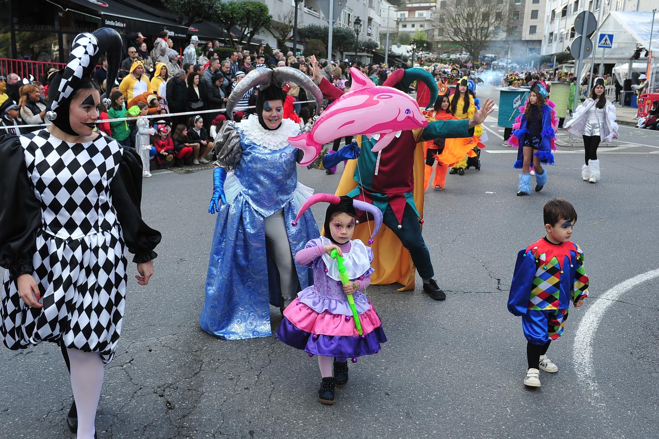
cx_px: 330
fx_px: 640
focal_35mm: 35
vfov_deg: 37.8
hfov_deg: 54.5
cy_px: 220
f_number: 5.6
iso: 200
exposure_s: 1/200
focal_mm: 35
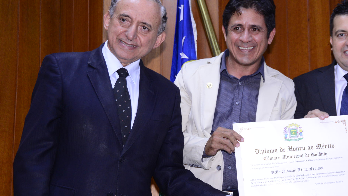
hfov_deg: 26.2
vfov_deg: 15.1
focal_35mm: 80
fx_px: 738
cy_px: 129
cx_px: 265
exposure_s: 1/80
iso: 1600
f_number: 4.8
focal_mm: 48
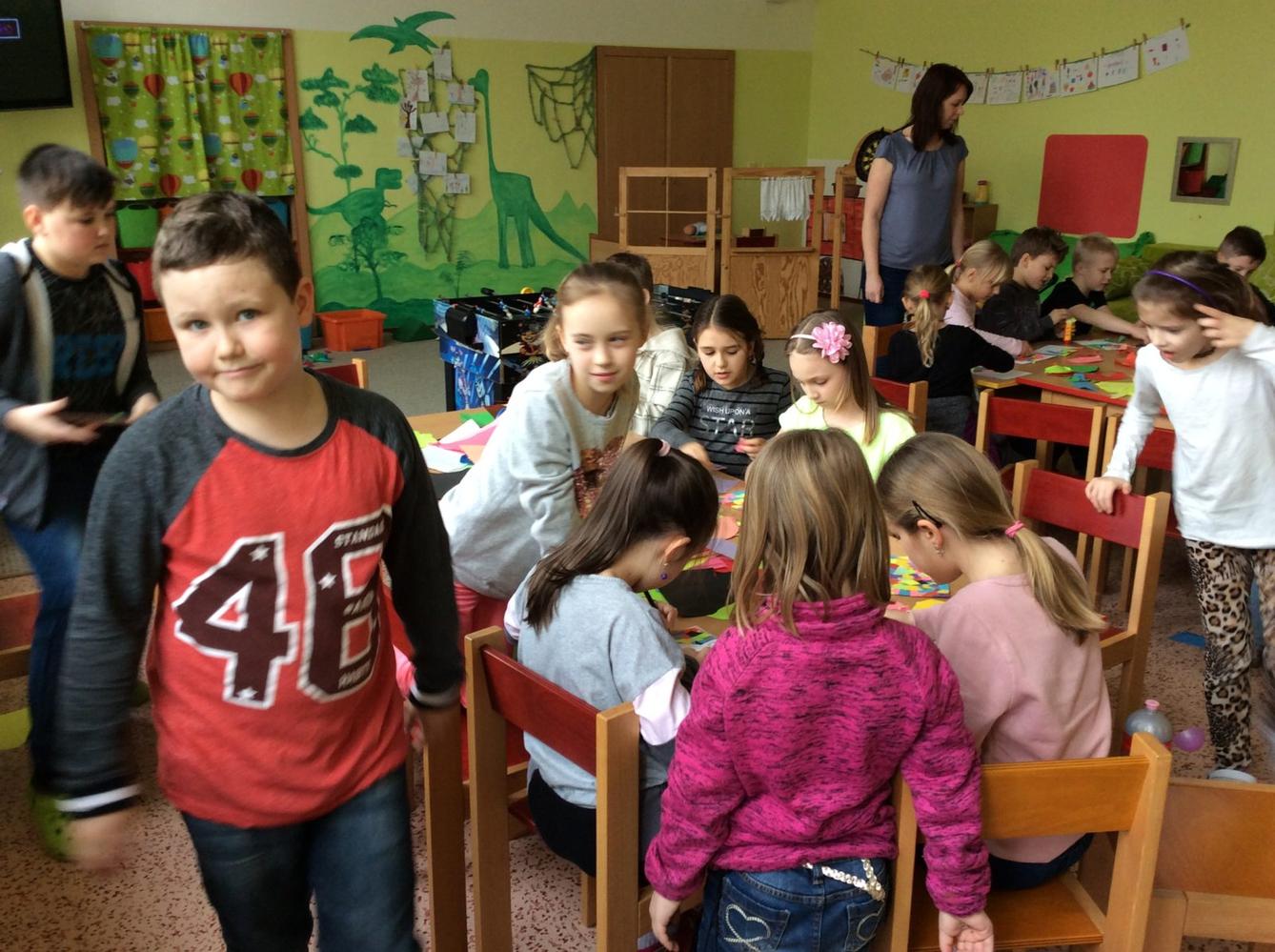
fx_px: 1177
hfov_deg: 56.9
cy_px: 476
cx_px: 638
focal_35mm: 32
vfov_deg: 44.0
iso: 64
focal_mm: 3.3
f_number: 2.4
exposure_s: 1/25
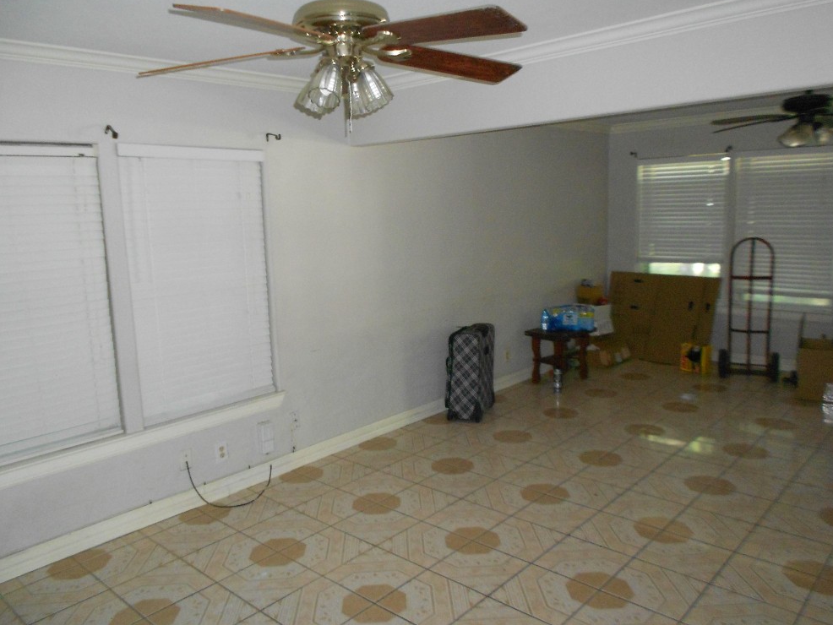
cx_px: 418
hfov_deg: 65.3
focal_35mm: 27
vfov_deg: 51.4
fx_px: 650
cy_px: 302
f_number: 3.2
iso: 400
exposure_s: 1/25
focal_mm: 4.6
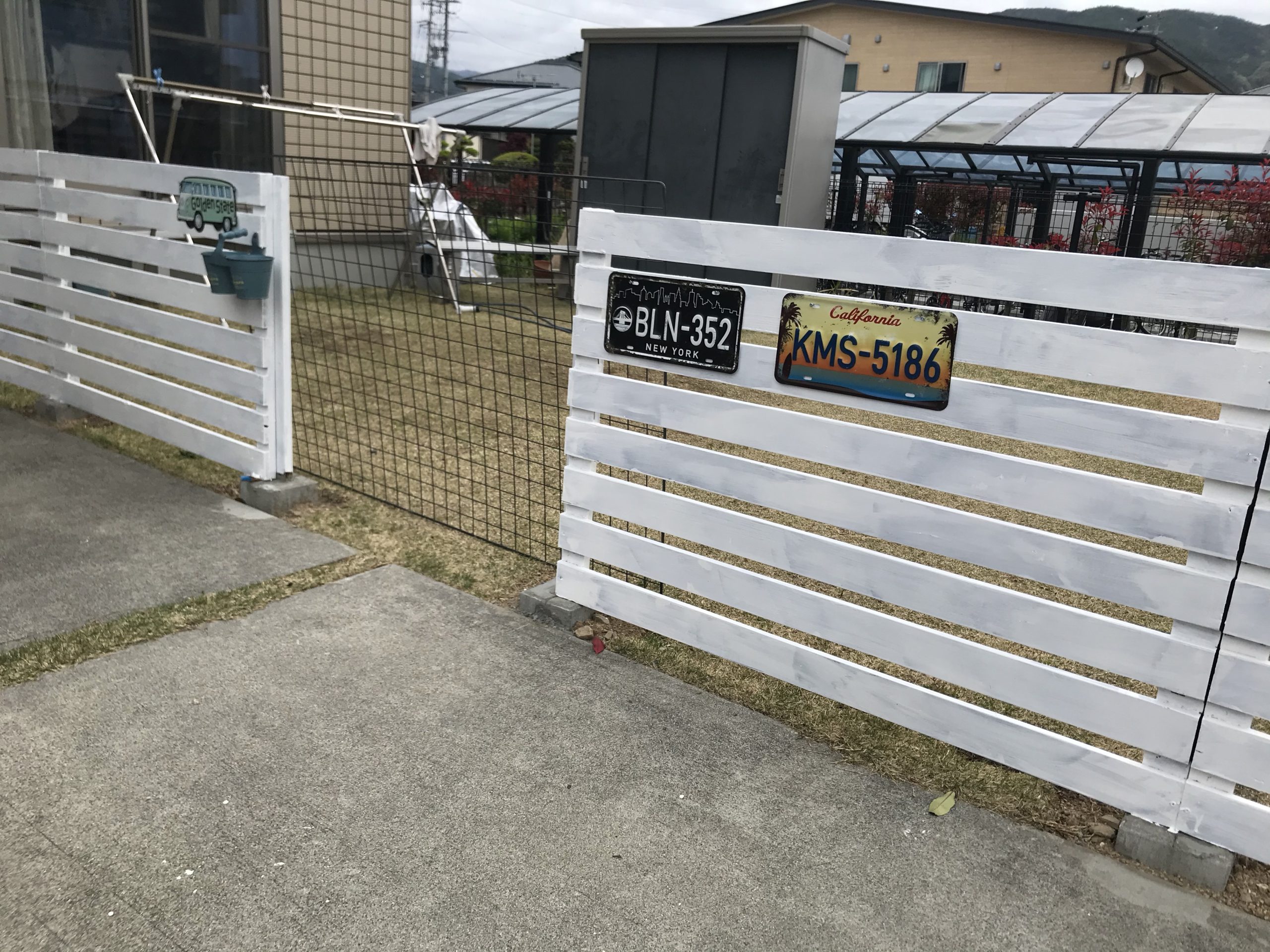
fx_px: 1027
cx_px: 635
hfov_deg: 63.4
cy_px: 476
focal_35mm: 28
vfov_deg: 49.7
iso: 20
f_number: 1.8
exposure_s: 1/1330
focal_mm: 3.99
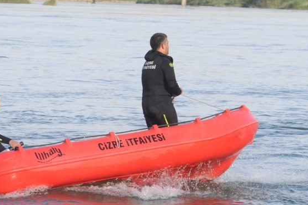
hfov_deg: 6.8
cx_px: 155
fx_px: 2606
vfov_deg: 4.5
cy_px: 86
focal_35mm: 305
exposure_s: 1/500
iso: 640
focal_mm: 110
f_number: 11
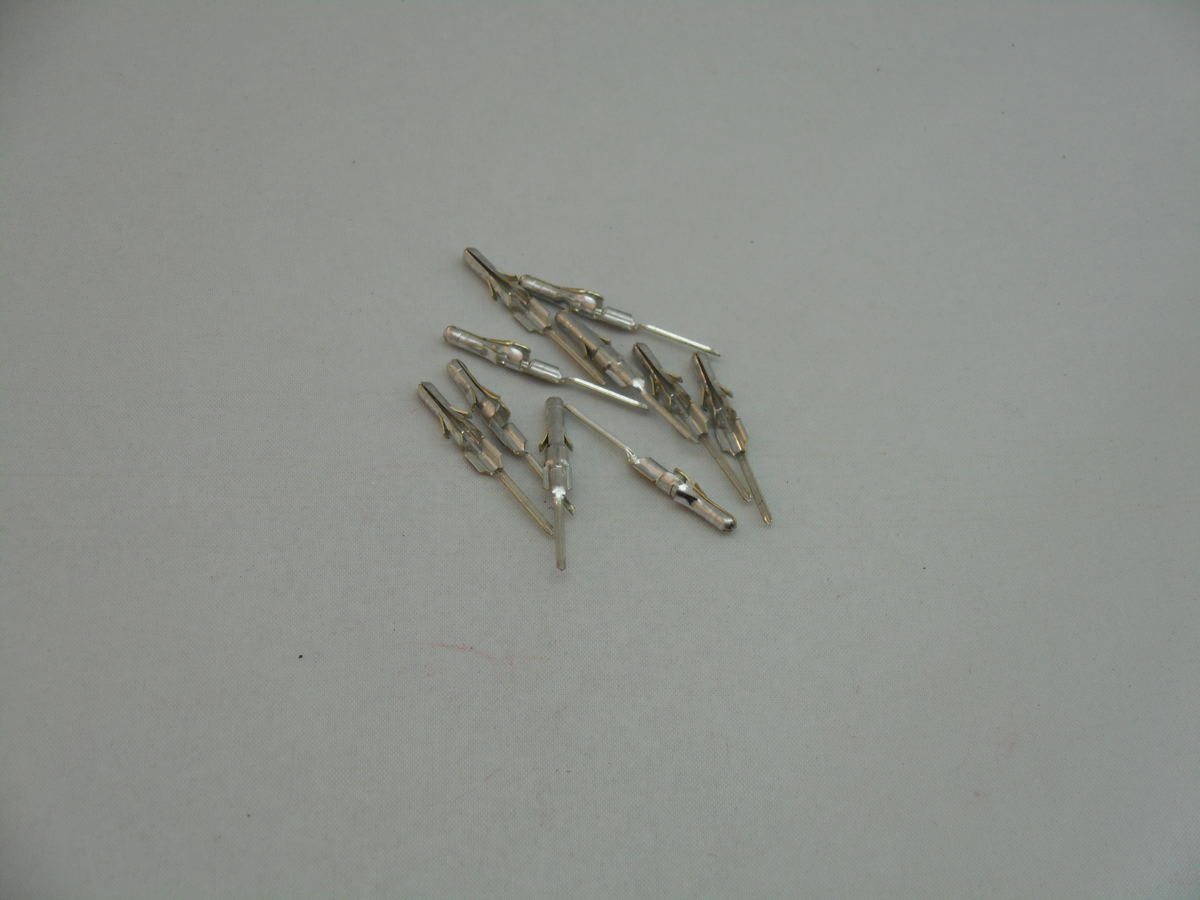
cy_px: 450
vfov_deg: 16.6
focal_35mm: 89
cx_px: 600
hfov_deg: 22.0
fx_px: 3085
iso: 100
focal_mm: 15.9
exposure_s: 1/60
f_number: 5.6
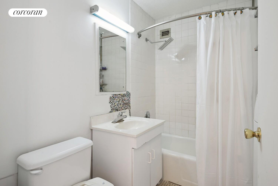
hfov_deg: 96.7
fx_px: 124
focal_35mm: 16
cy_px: 93
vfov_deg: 73.7
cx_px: 139
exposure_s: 1
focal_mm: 16
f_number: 11
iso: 200
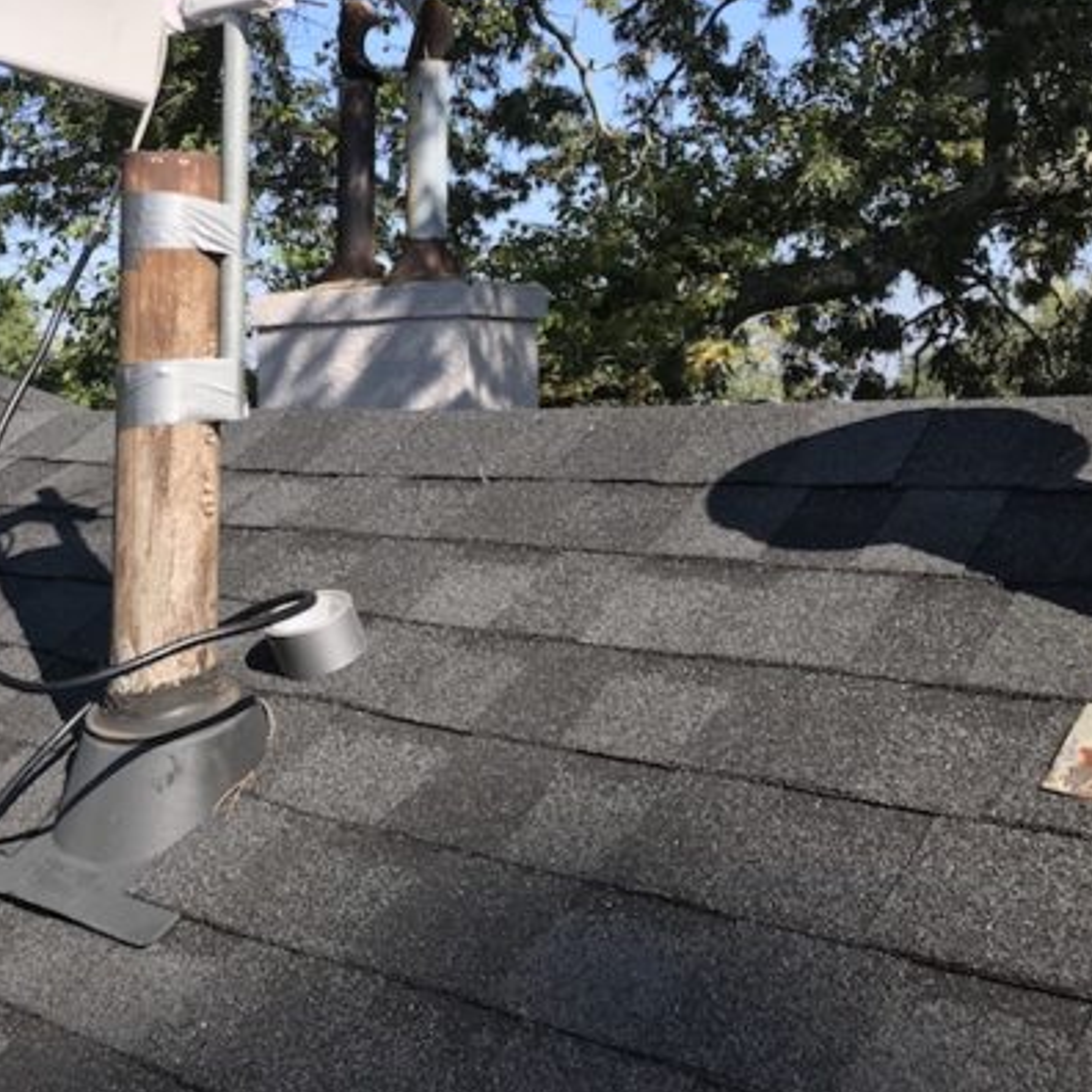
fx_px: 1713
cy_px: 317
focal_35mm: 48
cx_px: 108
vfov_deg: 34.8
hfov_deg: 33.5
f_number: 1.8
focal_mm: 3.99
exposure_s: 1/1153
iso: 20
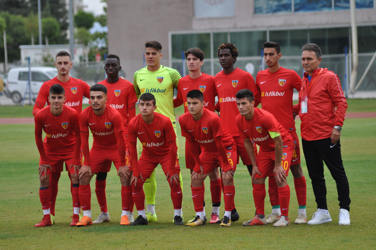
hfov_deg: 9.2
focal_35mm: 225
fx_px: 2347
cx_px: 188
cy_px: 125
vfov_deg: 6.1
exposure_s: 1/1000
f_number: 4.5
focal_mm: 150
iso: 500
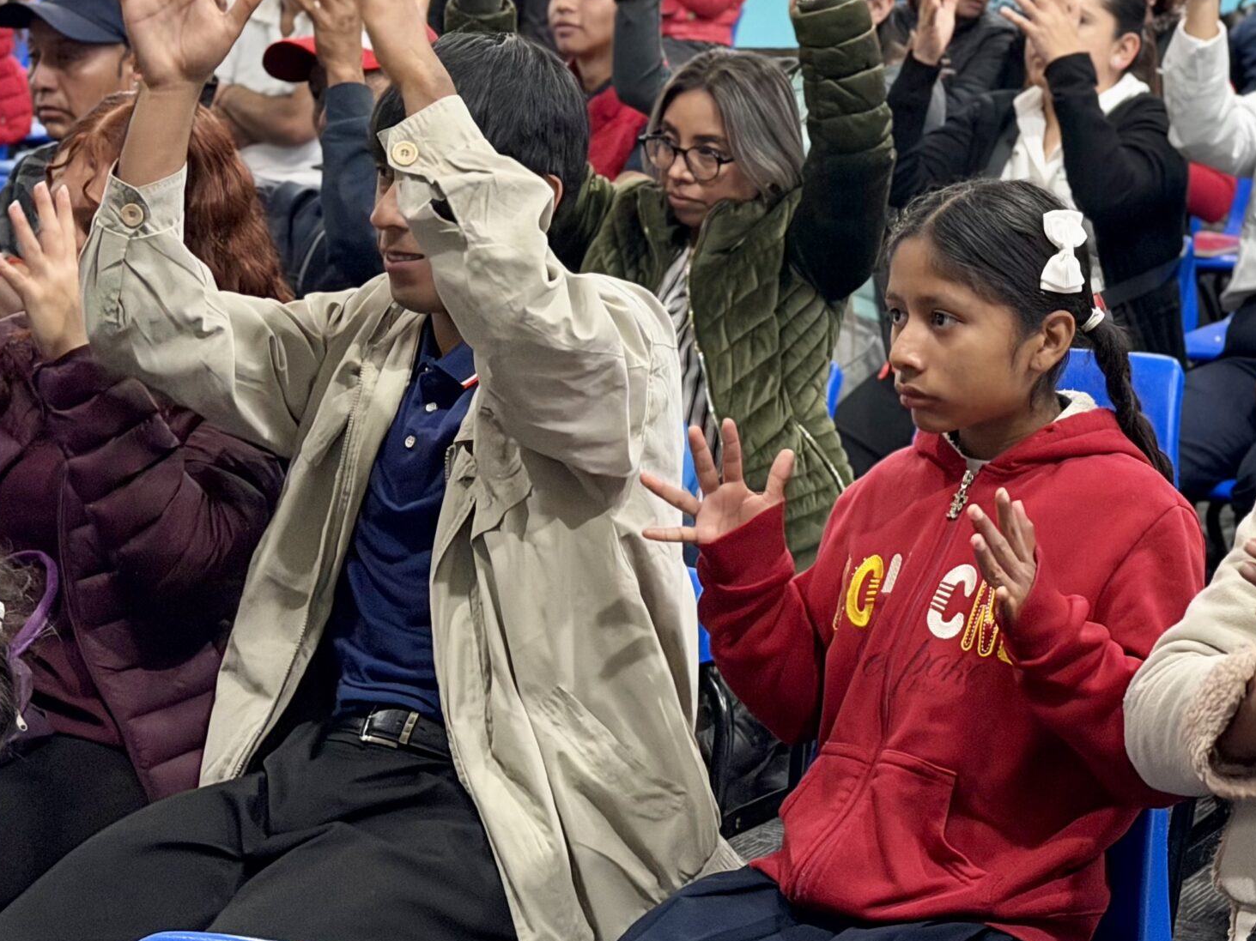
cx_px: 1004
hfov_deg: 23.0
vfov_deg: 17.4
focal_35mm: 84
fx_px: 3048
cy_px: 172
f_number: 1.78
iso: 500
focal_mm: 6.76
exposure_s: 1/40
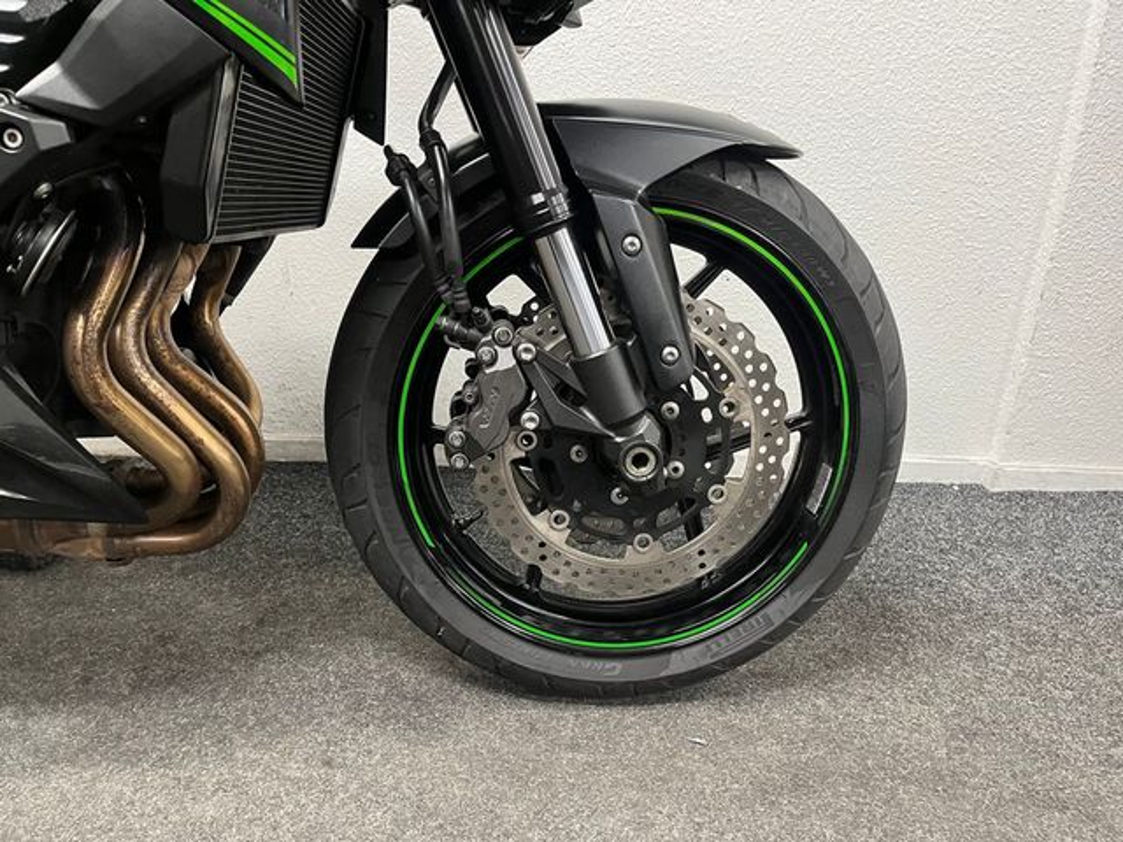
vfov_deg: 53.1
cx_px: 562
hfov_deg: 67.3
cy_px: 421
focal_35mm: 26
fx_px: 843
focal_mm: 5.1
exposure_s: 1/50
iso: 320
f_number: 1.6
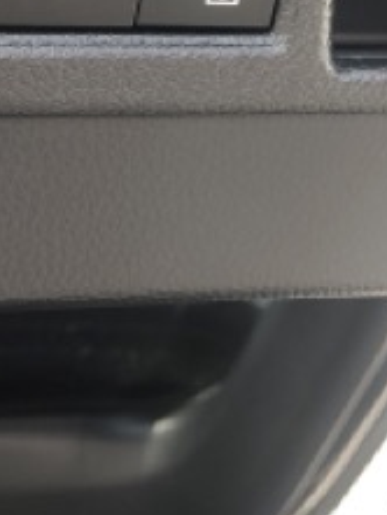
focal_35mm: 81
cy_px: -30
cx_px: 252
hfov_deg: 18.2
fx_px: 1206
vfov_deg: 22.9
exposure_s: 1/120
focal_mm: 3.99
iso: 32
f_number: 1.8
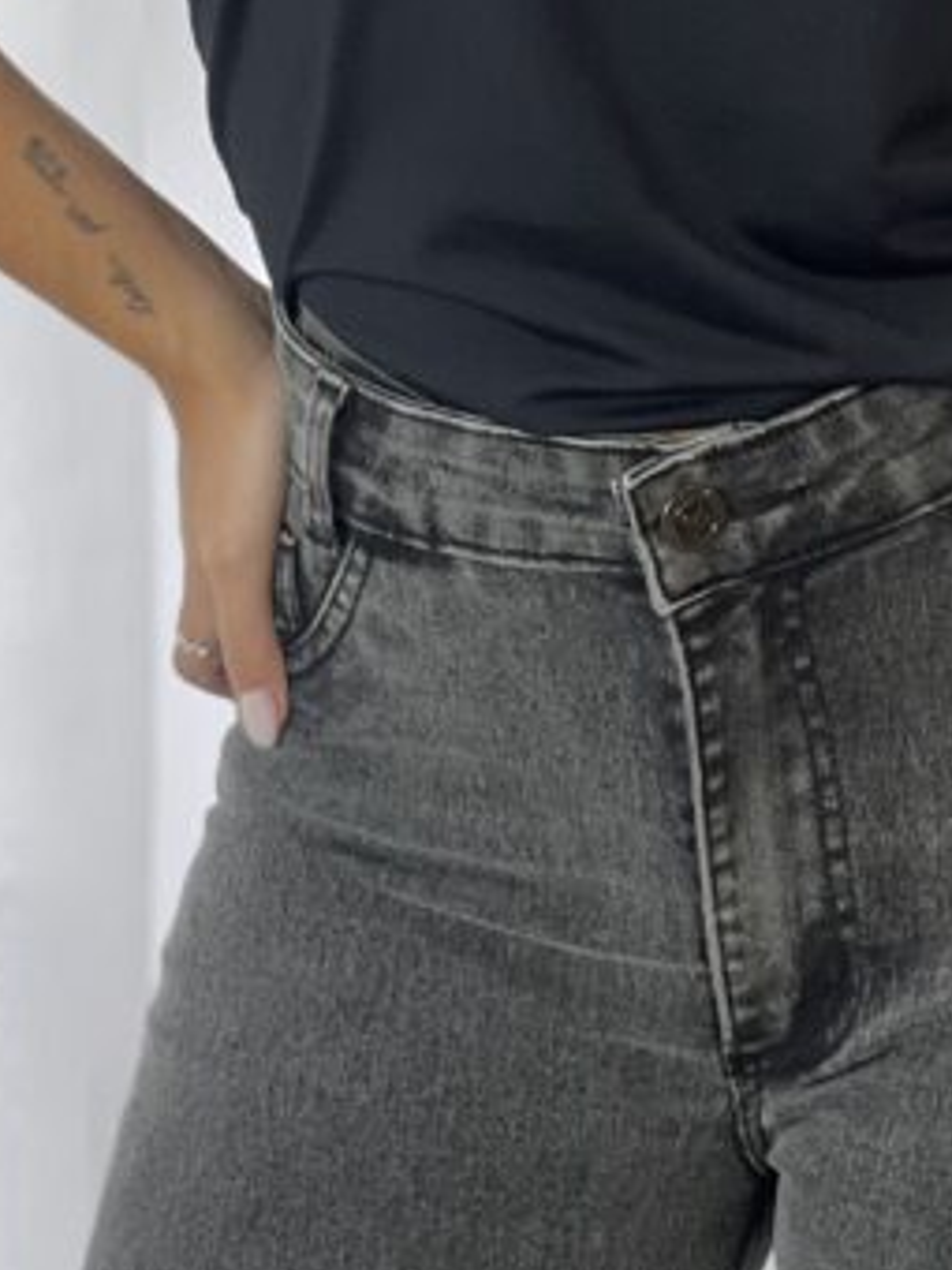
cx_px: 623
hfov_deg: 7.0
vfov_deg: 9.2
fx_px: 7737
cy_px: -428
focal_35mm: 211
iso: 200
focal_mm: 9
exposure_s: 1/120
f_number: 2.8
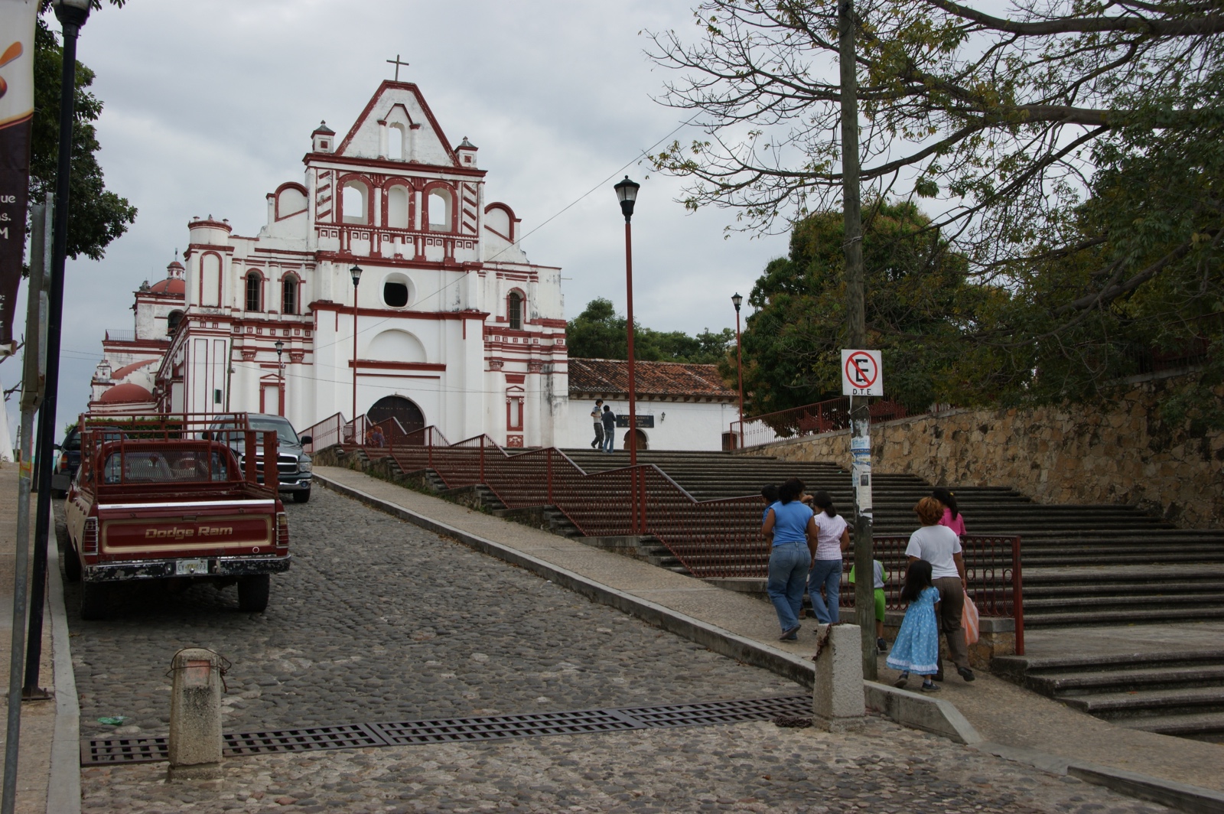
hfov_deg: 53.2
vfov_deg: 36.8
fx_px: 1223
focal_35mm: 36
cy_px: 407
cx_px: 612
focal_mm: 24
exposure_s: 1/100
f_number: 10
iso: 100
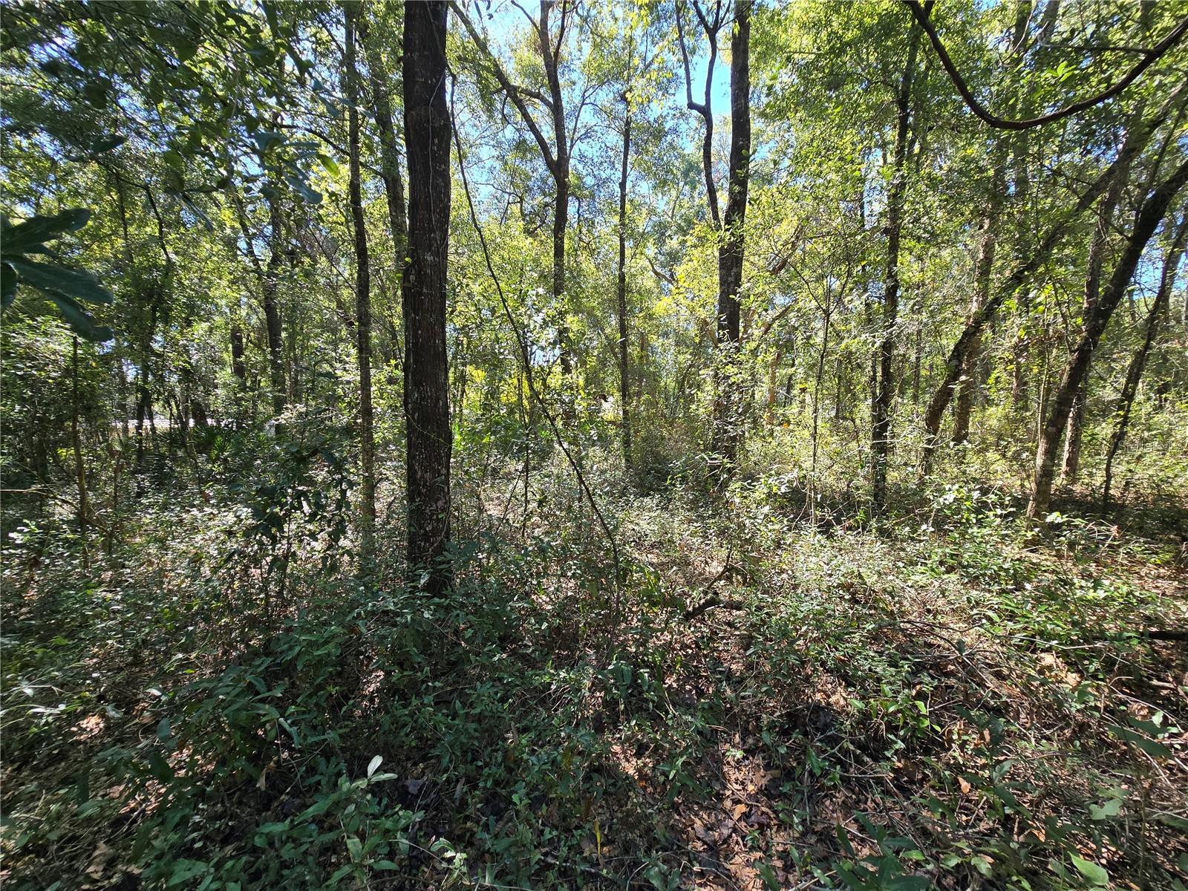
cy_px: 446
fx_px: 446
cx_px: 594
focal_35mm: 13
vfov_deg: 89.9
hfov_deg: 106.2
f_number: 2.2
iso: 50
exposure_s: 1/220
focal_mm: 2.2
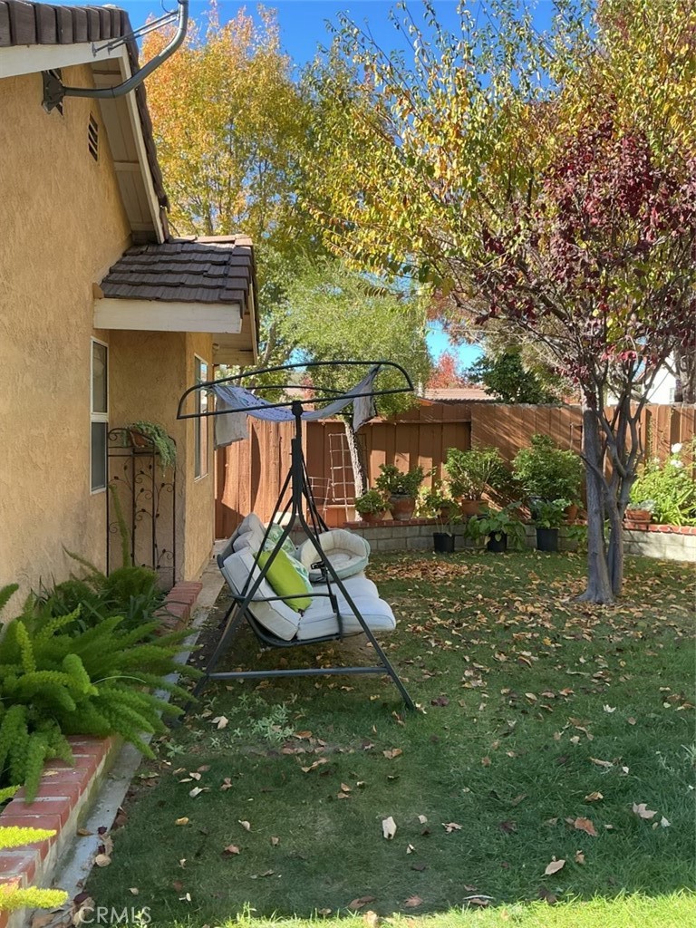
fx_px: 777
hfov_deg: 48.2
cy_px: 464
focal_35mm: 29
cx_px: 348
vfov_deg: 61.7
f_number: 1.8
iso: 20
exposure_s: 1/211
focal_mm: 3
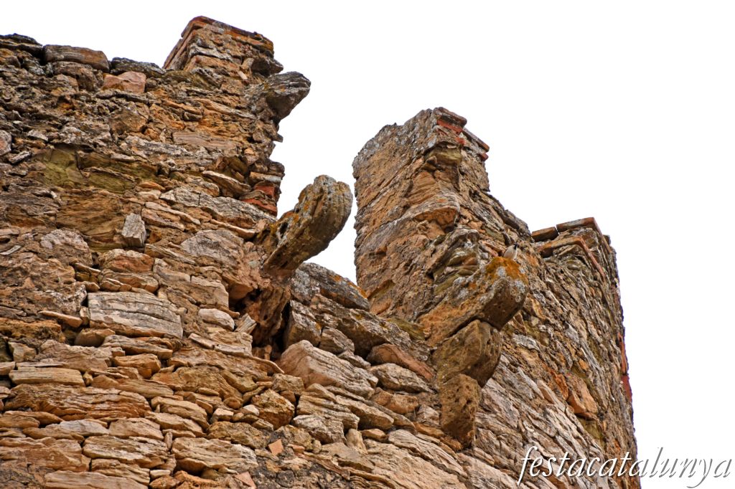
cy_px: 244
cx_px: 368
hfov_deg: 9.5
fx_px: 4439
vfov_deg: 6.3
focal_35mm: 218
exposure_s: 1/1000
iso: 400
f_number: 6
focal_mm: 145
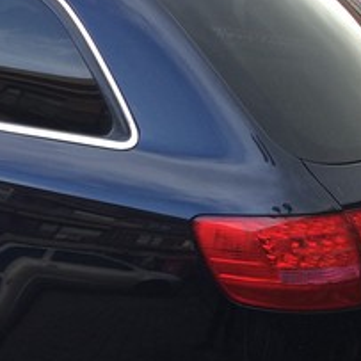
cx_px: -14
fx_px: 956
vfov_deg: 21.4
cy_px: 199
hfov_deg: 20.6
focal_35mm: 81
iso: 50
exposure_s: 1/120
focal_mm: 4.15
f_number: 2.2
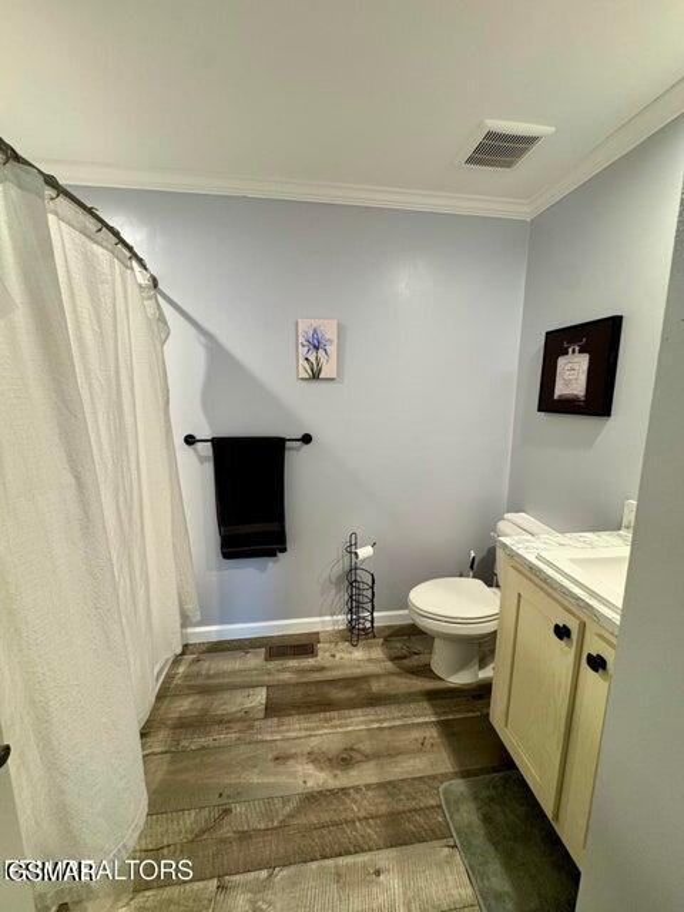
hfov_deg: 85.7
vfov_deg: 102.1
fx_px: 369
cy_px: 456
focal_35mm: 14
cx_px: 342
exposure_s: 1/60
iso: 160
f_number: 2.2
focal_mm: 2.22
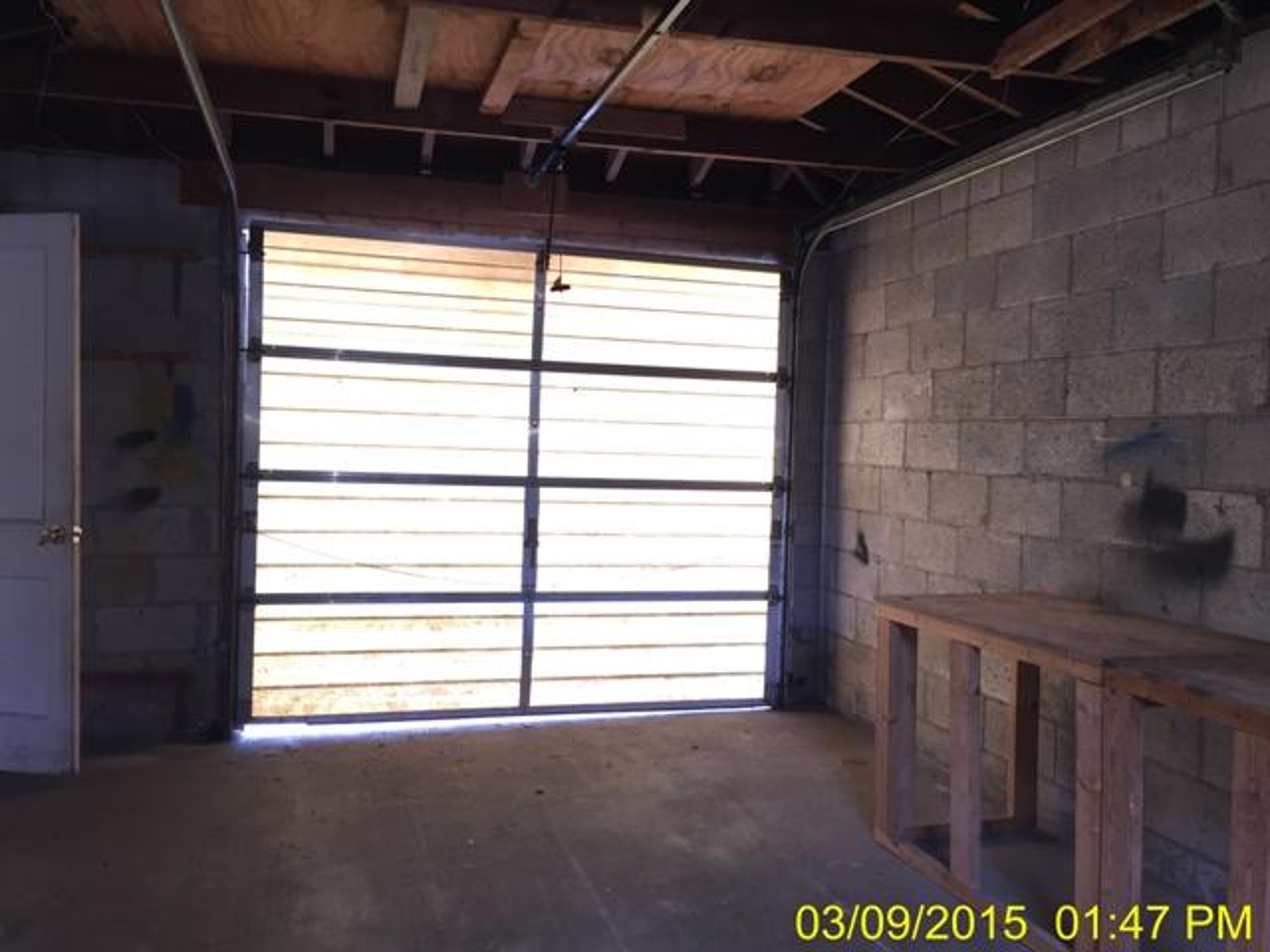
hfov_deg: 61.7
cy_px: 476
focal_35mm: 29
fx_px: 1064
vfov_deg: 48.2
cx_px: 635
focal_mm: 4.15
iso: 80
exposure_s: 1/17
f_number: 2.2
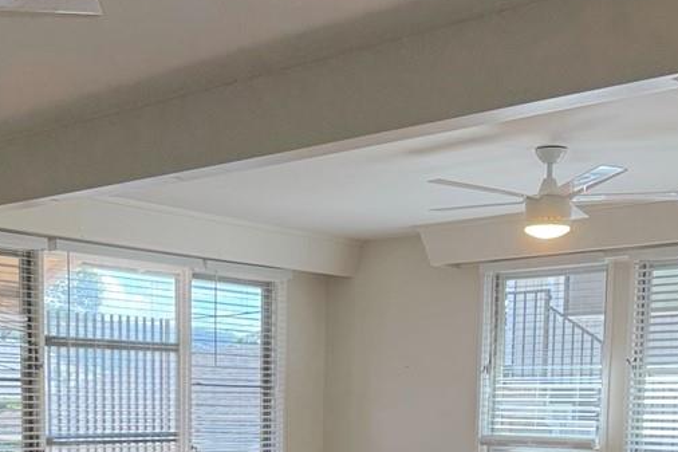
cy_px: 527
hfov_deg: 25.6
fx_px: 1487
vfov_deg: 16.6
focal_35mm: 79
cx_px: 269
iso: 125
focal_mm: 6.76
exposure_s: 1/232
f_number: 1.78
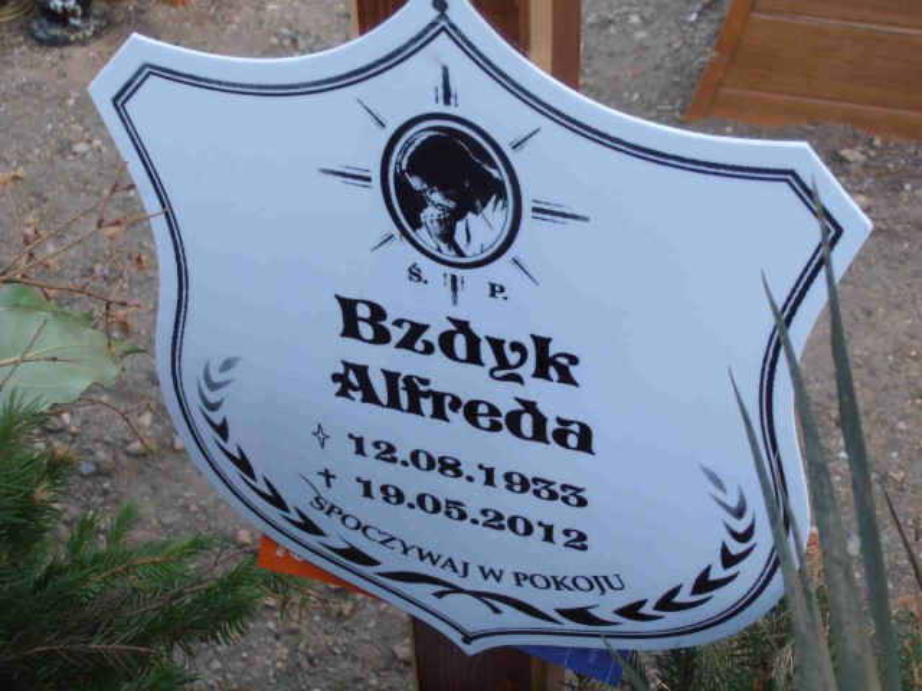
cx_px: 461
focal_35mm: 57
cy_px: 346
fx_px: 1518
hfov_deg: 33.8
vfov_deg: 25.7
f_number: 4.5
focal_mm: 10.04
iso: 80
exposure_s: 1/100
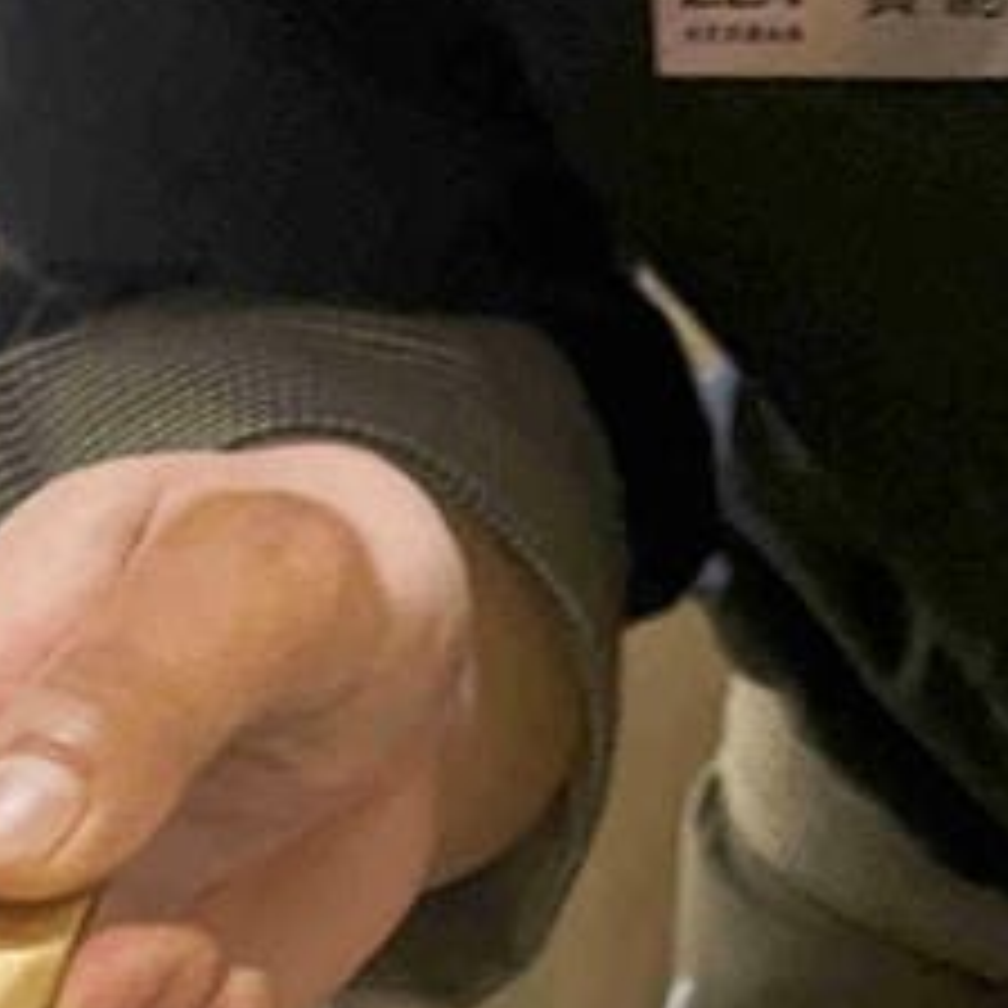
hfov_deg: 14.0
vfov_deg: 12.7
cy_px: 1922
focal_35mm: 123
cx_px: 50
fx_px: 4052
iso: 400
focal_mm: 5.7
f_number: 1.5
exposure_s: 1/60
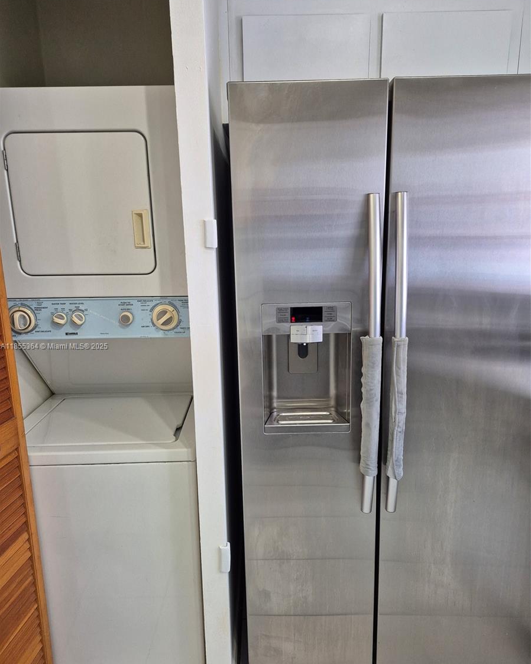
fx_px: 471
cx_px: 266
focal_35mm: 24
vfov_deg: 70.2
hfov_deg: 58.8
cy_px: 347
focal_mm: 5.4
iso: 400
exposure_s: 1/120
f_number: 1.8
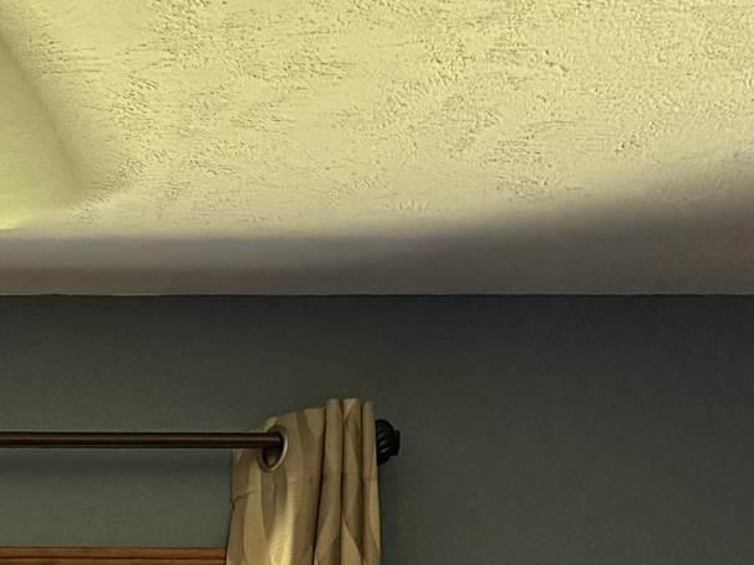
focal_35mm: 131
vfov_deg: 9.9
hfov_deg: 14.3
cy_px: 1376
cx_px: -274
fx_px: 2852
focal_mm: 5.96
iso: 320
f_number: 1.6
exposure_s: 1/60
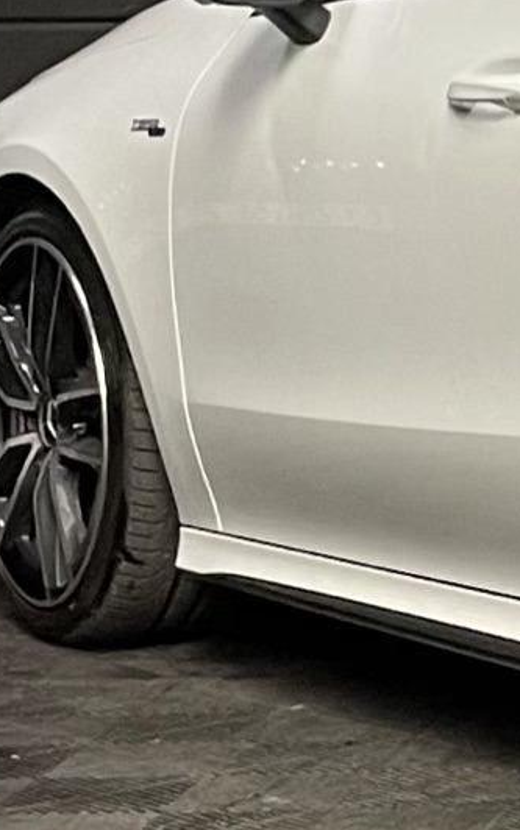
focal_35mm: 106
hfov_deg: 9.9
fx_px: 2401
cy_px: -6
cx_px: 1477
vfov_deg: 19.1
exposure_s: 1/50
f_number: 1.6
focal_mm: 4.2
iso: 100
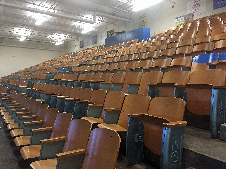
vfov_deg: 48.2
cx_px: 113
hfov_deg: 61.7
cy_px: 84
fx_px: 189
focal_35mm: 29
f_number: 2.2
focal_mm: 4.15
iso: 250
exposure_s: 1/15
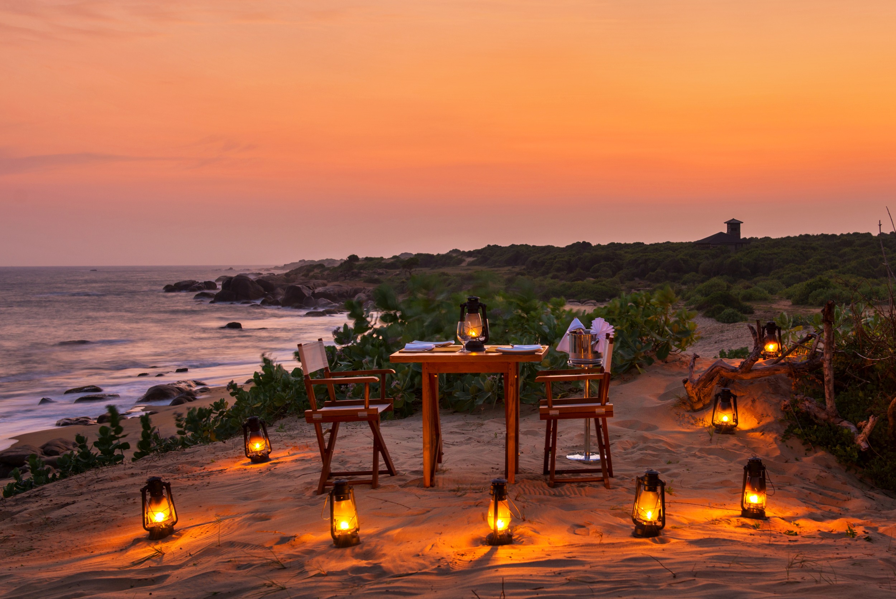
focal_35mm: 42
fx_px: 1046
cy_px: 300
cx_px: 448
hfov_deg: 46.4
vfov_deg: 31.9
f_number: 5.6
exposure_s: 2
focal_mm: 42
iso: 125
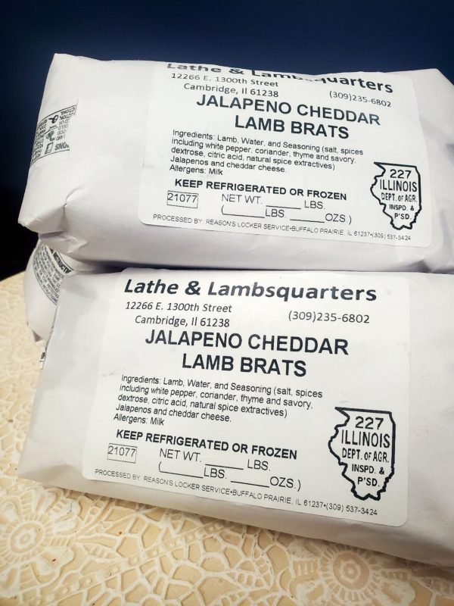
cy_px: 303
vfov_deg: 67.3
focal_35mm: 26
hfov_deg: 53.1
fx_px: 455
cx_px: 227
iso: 200
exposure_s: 1/60.2
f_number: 2.4
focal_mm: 4.3
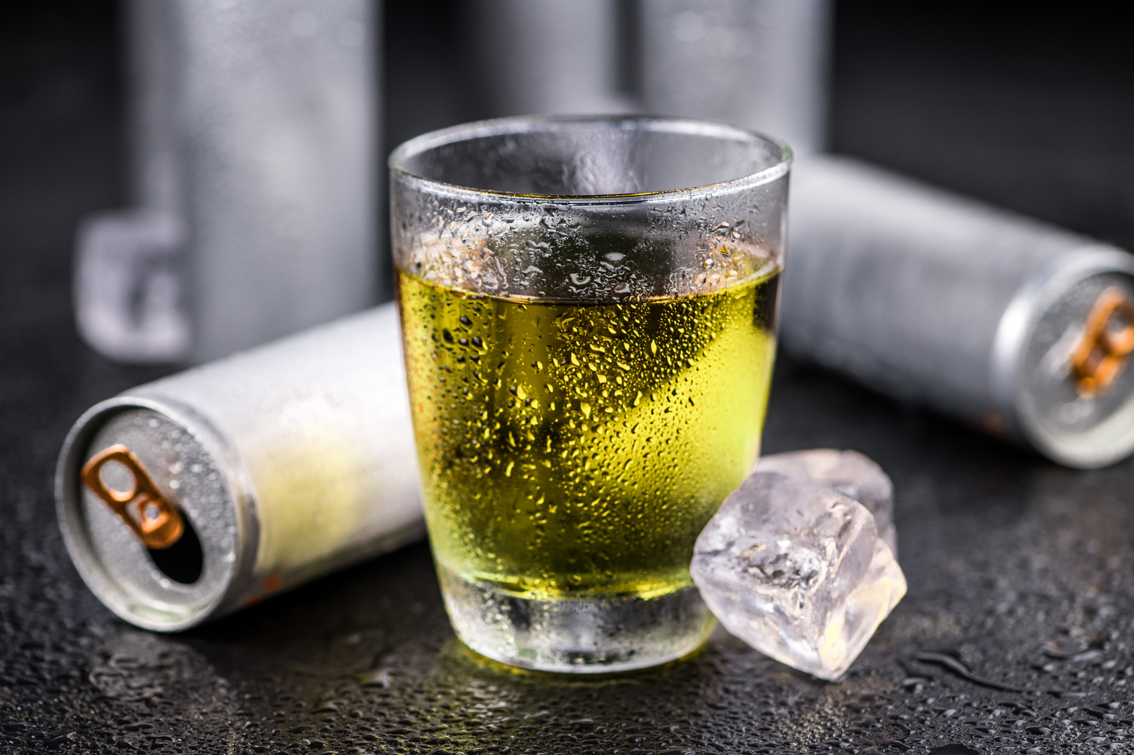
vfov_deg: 13.0
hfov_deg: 19.5
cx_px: 567
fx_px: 3307
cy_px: 378
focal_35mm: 105
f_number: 5.6
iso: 200
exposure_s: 1/100
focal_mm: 105
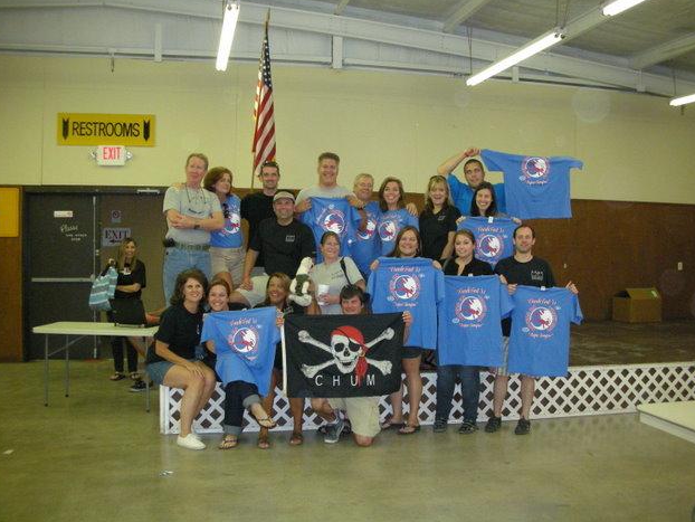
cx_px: 348
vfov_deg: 39.7
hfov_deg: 51.3
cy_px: 255
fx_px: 723
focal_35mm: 36
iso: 322
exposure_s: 1/60
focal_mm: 5.8
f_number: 2.8
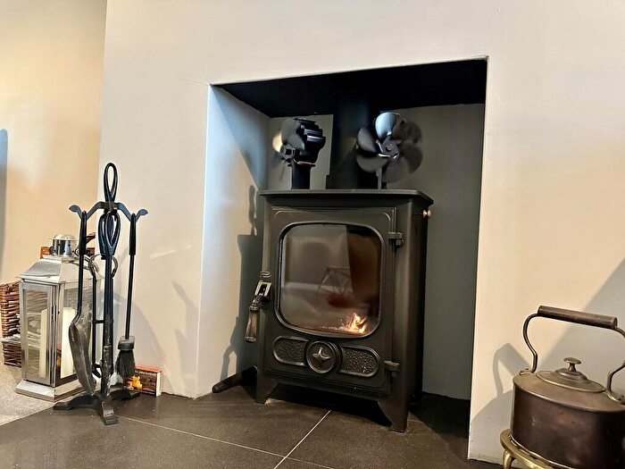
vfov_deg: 56.8
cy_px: 234
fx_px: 433
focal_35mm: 24
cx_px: 312
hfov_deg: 71.6
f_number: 1.78
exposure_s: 1/49
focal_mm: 6.86
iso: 1000
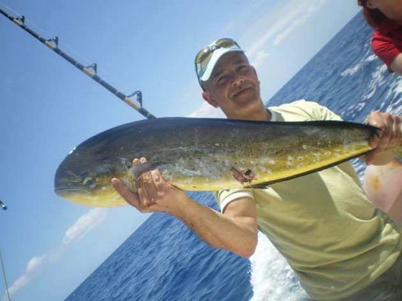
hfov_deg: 51.4
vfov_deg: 39.6
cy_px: 150
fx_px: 418
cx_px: 201
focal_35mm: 36
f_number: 4.6
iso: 50
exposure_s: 1/400
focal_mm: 6.3
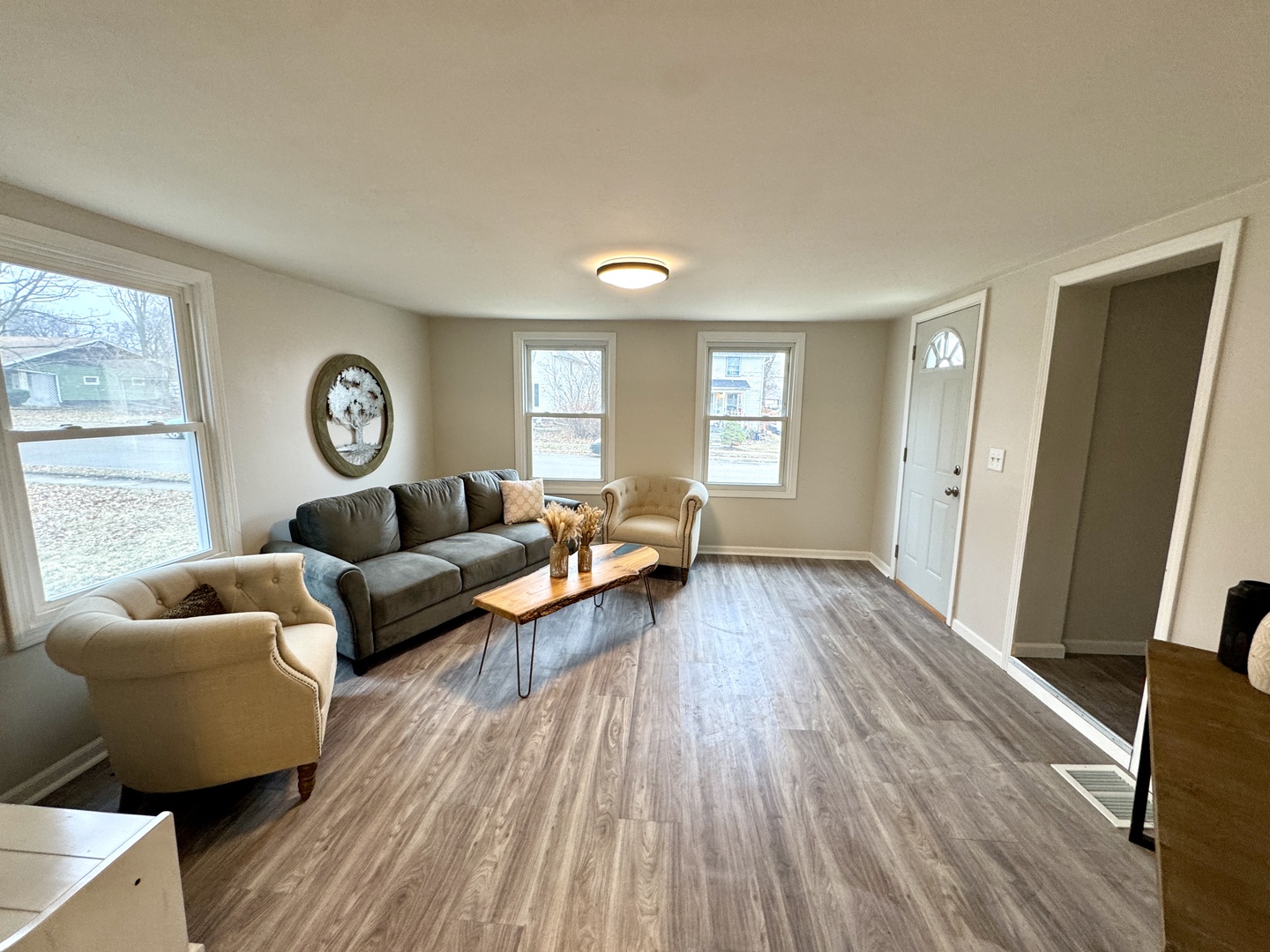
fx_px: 514
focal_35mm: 14
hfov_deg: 102.1
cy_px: 476
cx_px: 635
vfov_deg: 85.7
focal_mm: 2.22
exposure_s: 1/60
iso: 160
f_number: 2.2
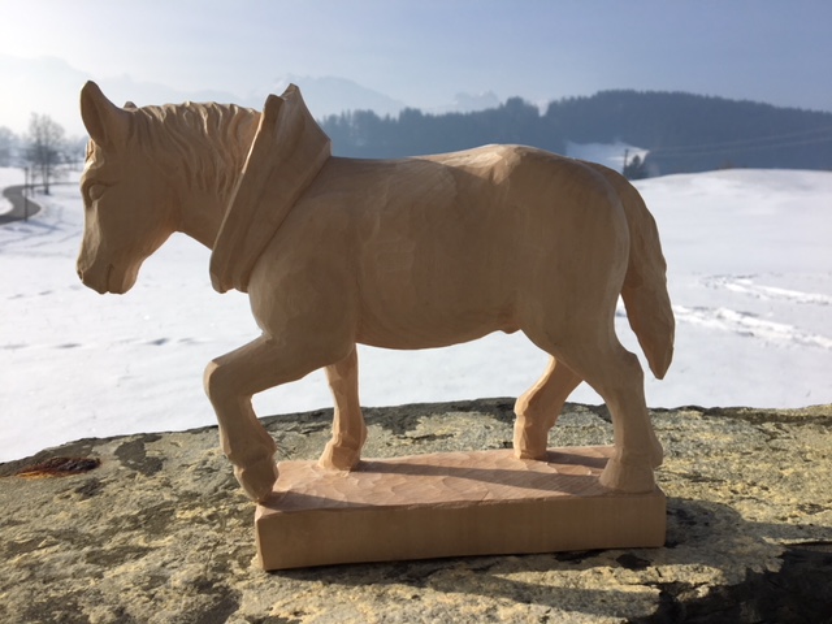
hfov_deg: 61.7
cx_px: 416
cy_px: 312
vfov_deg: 48.2
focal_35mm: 29
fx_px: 697
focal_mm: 4.15
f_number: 2.2
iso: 25
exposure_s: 1/2653
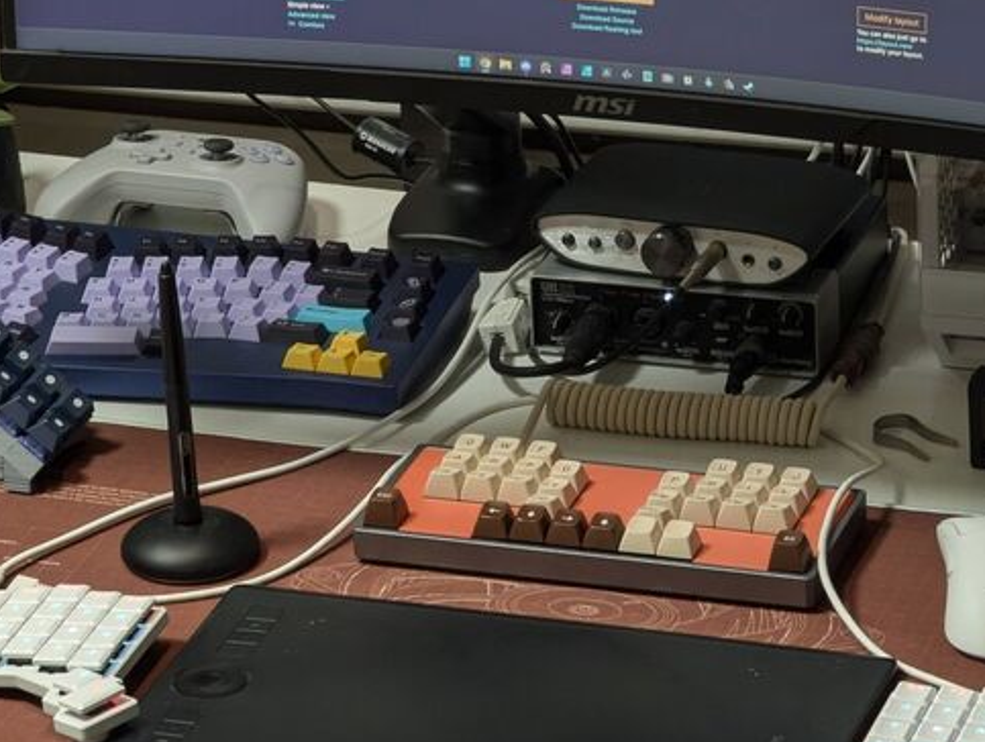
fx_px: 6214
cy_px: 283
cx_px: 514
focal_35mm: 218
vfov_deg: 6.8
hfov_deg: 9.1
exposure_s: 1/25
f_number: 3.5
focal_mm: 19
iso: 388
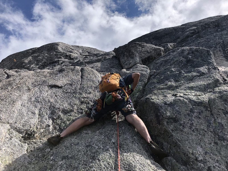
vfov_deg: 49.7
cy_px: 86
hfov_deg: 63.4
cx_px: 114
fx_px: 184
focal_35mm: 28
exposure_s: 1/2703
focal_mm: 3.99
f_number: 1.8
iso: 20
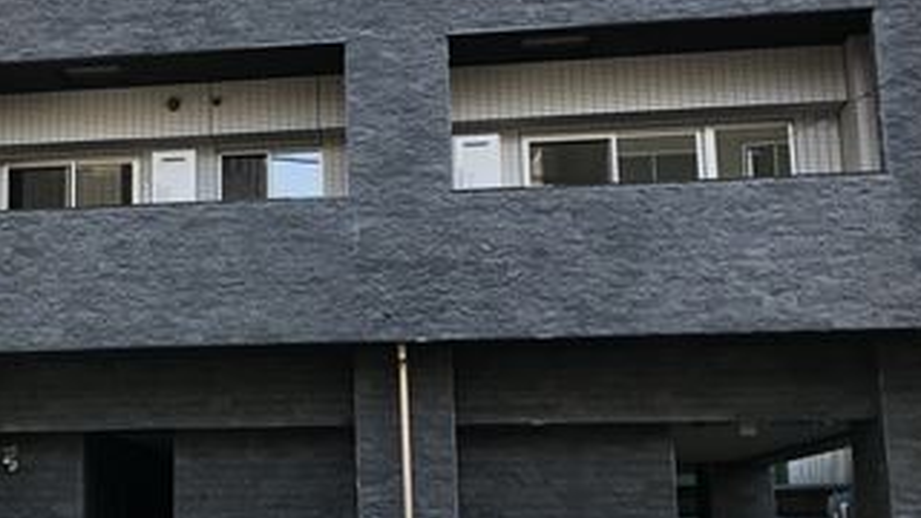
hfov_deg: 33.3
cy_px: 276
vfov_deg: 19.7
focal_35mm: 61
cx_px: 176
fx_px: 1490
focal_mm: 3.99
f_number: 1.8
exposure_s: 1/120
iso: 25
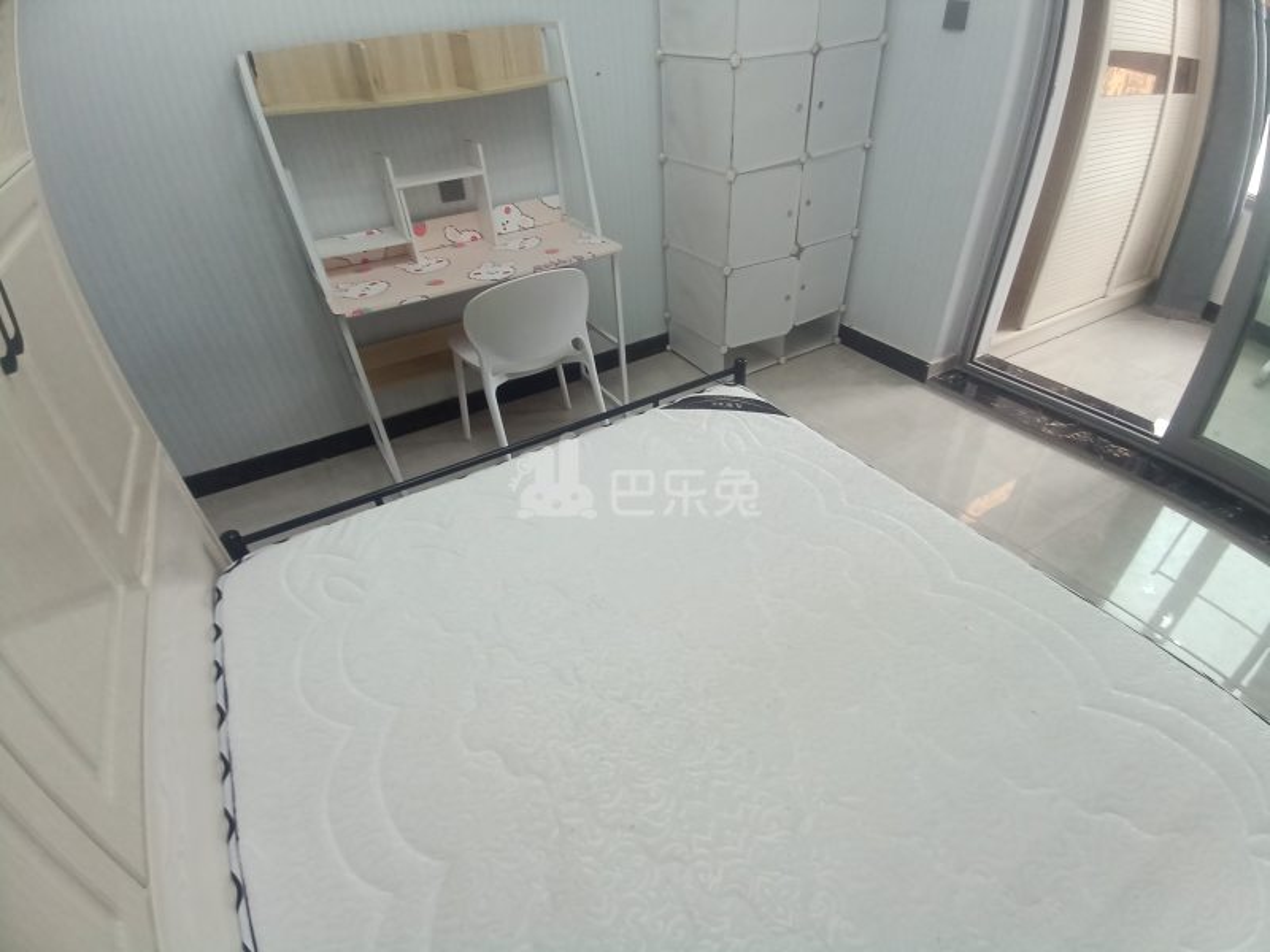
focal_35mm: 17
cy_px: 476
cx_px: 635
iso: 163
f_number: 2.4
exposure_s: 1/33.3
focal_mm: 1.78
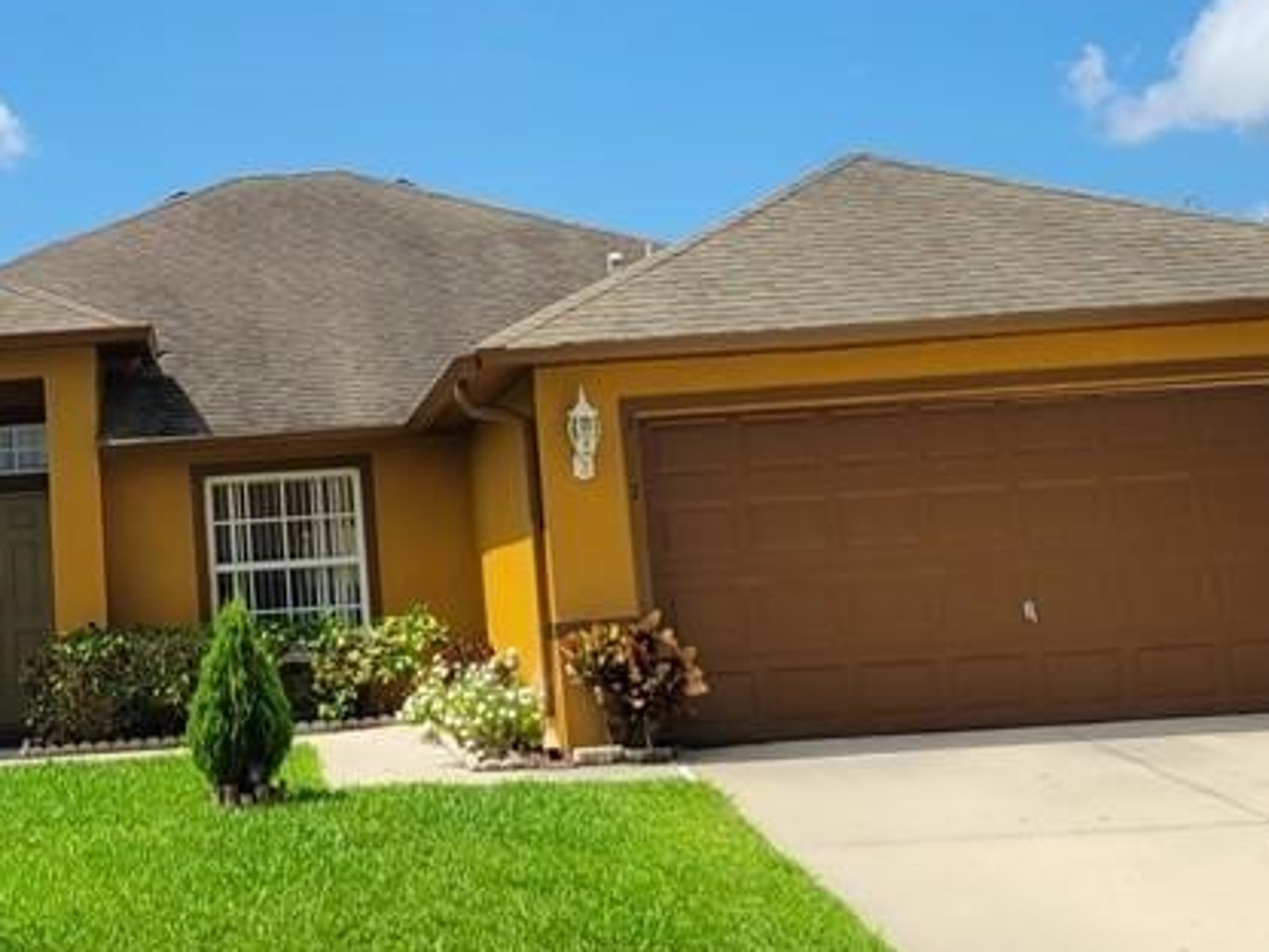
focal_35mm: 64
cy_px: 159
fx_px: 2346
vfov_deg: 22.5
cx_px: 287
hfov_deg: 29.7
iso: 40
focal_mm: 5.4
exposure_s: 1/2664
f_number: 1.8
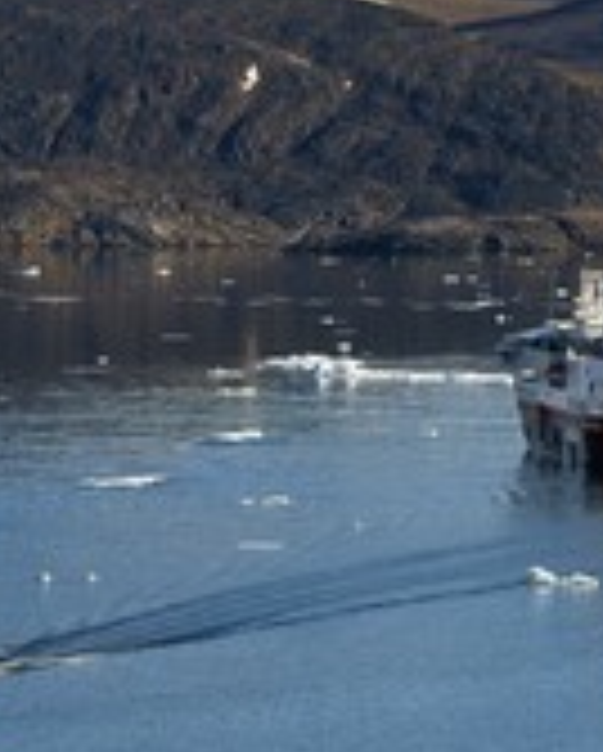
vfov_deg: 6.3
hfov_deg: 5.1
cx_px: 176
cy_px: 347
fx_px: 6814
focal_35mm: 306
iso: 200
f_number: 13
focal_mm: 130
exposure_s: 1/320
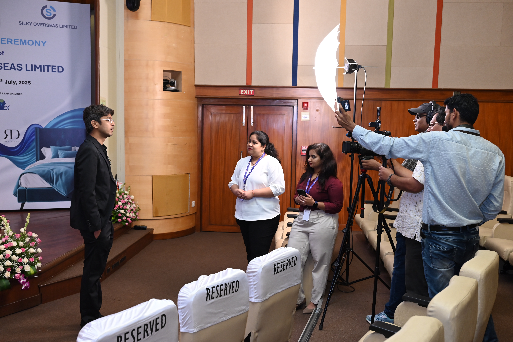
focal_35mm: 34
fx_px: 492
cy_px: 171
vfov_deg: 38.4
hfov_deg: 55.1
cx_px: 256
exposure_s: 1/100
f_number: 5.6
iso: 1250
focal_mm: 34.5
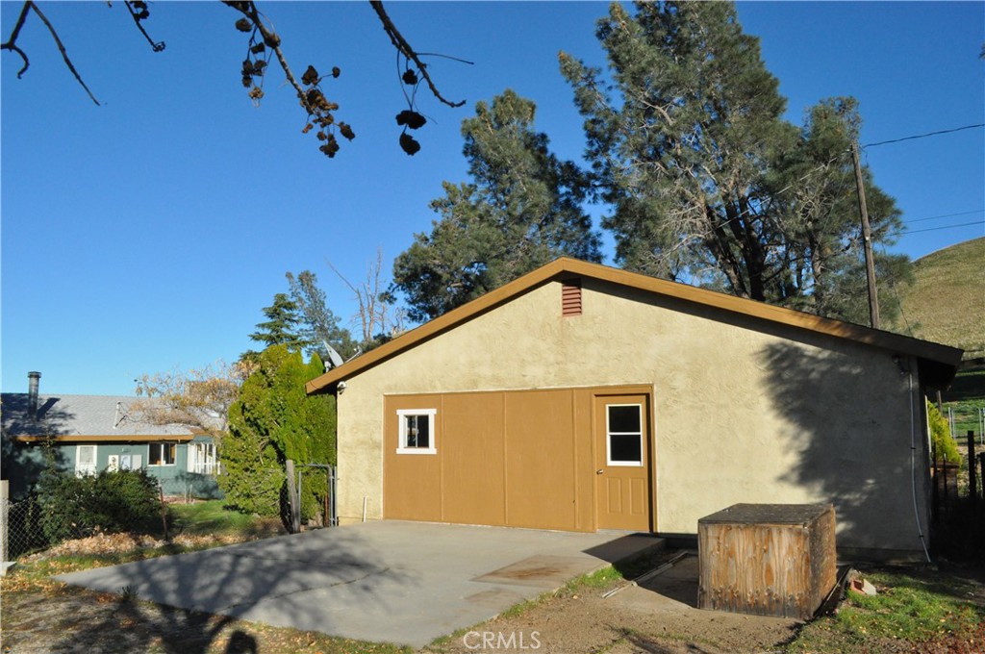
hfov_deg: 67.4
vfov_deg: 47.8
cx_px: 492
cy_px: 327
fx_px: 738
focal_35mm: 27
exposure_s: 1/1250
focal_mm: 18
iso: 1600
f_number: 18
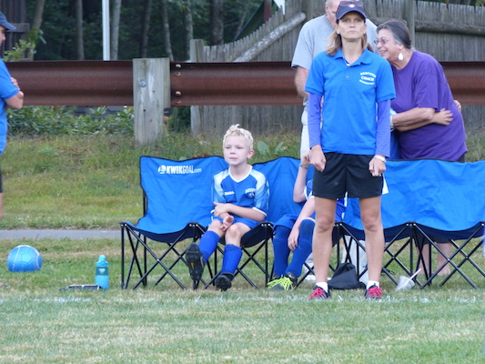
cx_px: 242
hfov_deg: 3.3
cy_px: 182
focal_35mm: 600
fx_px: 8408
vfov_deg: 2.5
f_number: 5
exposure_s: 1/50
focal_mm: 108
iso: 400
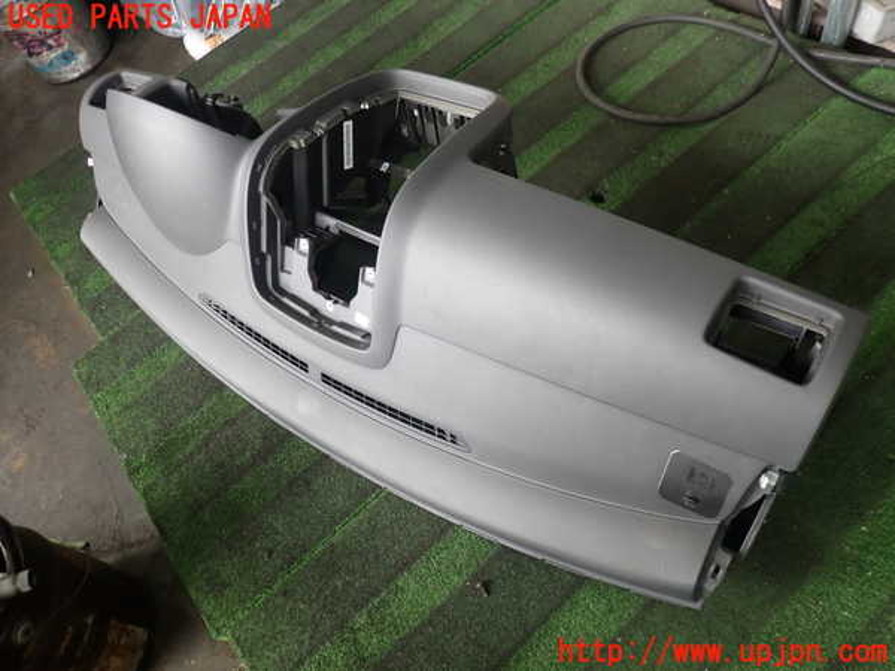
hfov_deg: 69.4
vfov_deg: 54.9
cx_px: 448
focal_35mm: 25
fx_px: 646
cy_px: 336
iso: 200
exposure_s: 1/80
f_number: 2
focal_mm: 4.5
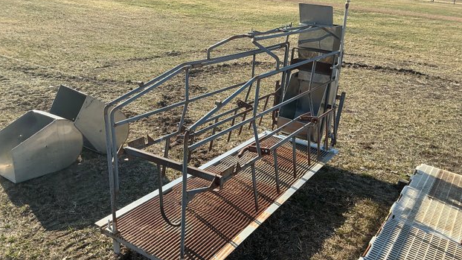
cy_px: 156
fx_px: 380
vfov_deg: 37.6
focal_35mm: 31
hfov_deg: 62.6
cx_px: 228
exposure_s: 1/749
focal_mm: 3
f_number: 1.8
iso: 25
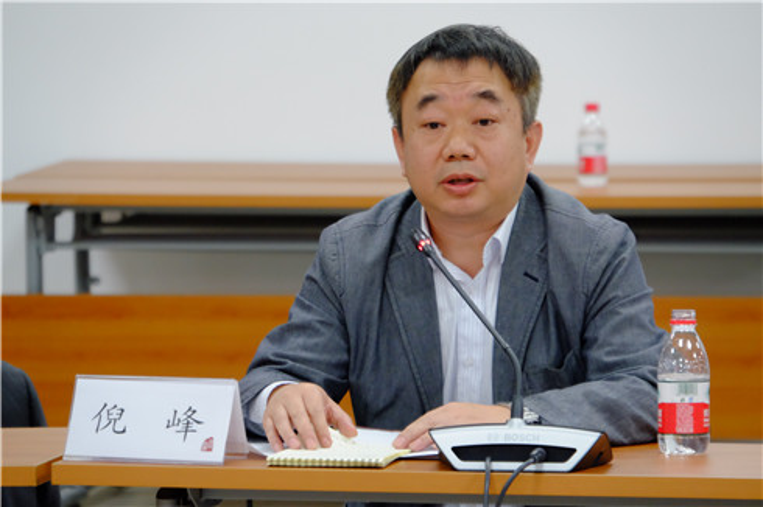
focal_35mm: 203
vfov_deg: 6.8
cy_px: 254
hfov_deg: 10.1
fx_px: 4299
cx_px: 382
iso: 3200
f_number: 5.6
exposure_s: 1/58
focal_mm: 135
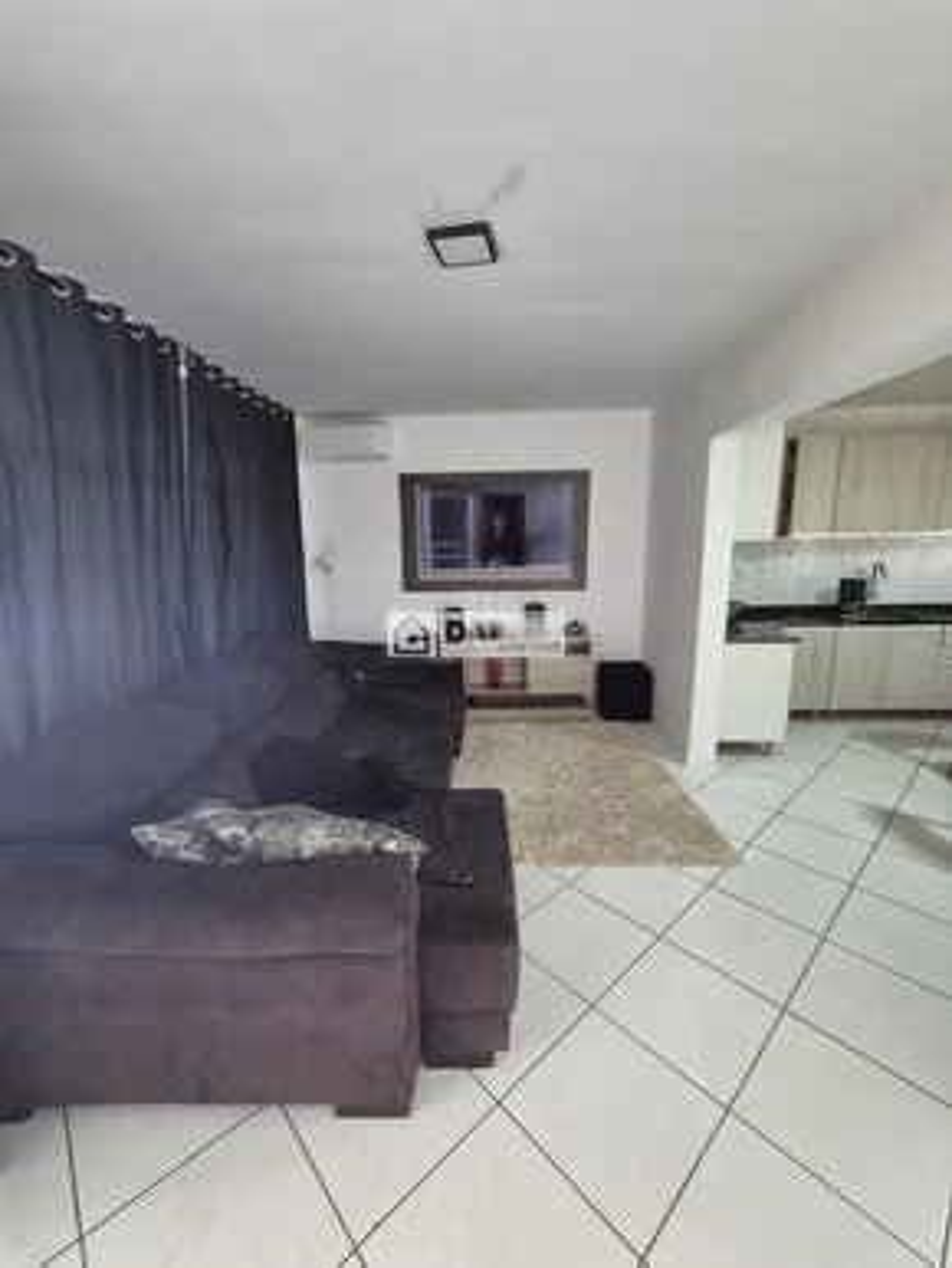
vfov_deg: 106.1
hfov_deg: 90.0
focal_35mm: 13
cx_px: 476
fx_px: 476
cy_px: 634
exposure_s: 1/60
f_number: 2.2
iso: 800
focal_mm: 2.2
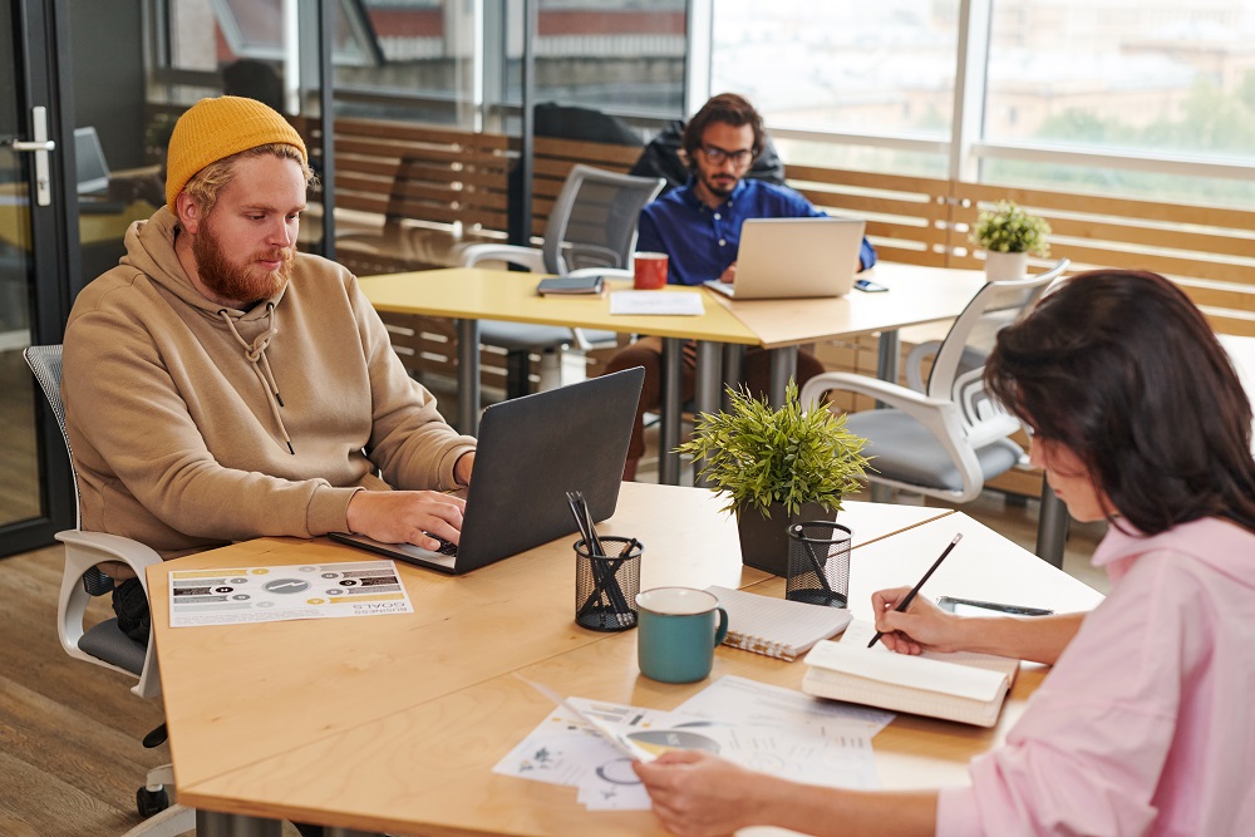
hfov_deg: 39.6
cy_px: 418
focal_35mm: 50
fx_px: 1743
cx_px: 628
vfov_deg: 27.0
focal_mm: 50
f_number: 3.5
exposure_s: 1/160
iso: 800
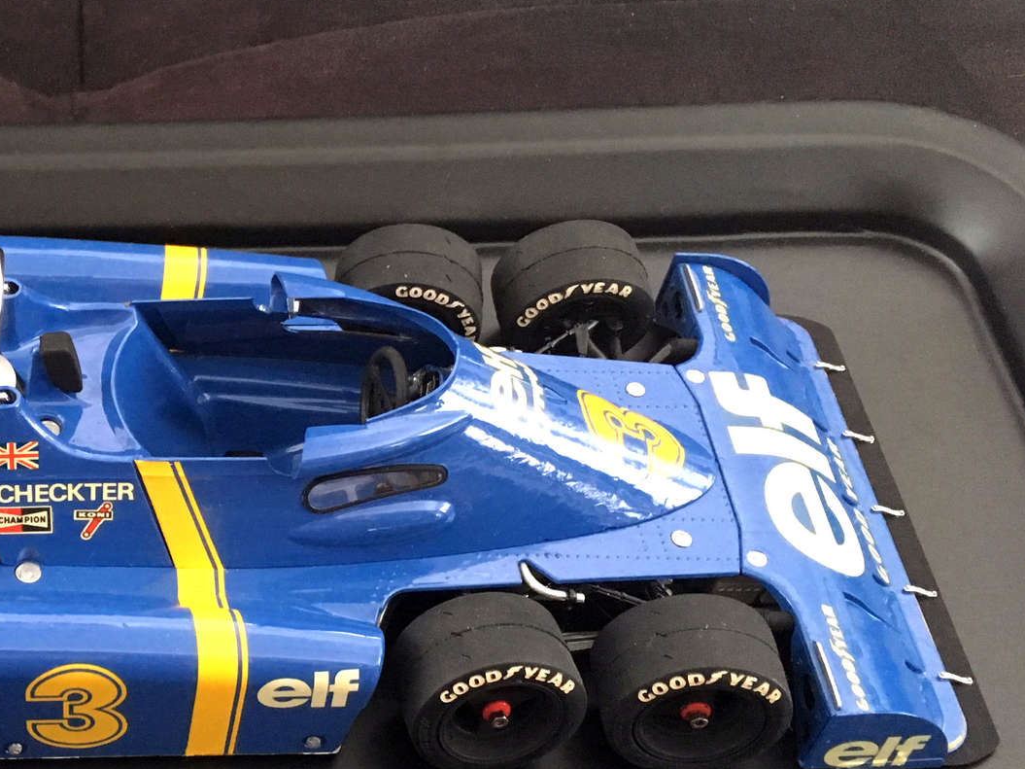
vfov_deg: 26.4
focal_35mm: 55
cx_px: 62
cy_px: 520
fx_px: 1628
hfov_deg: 32.8
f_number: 2.2
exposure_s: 1/17
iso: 200
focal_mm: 4.15
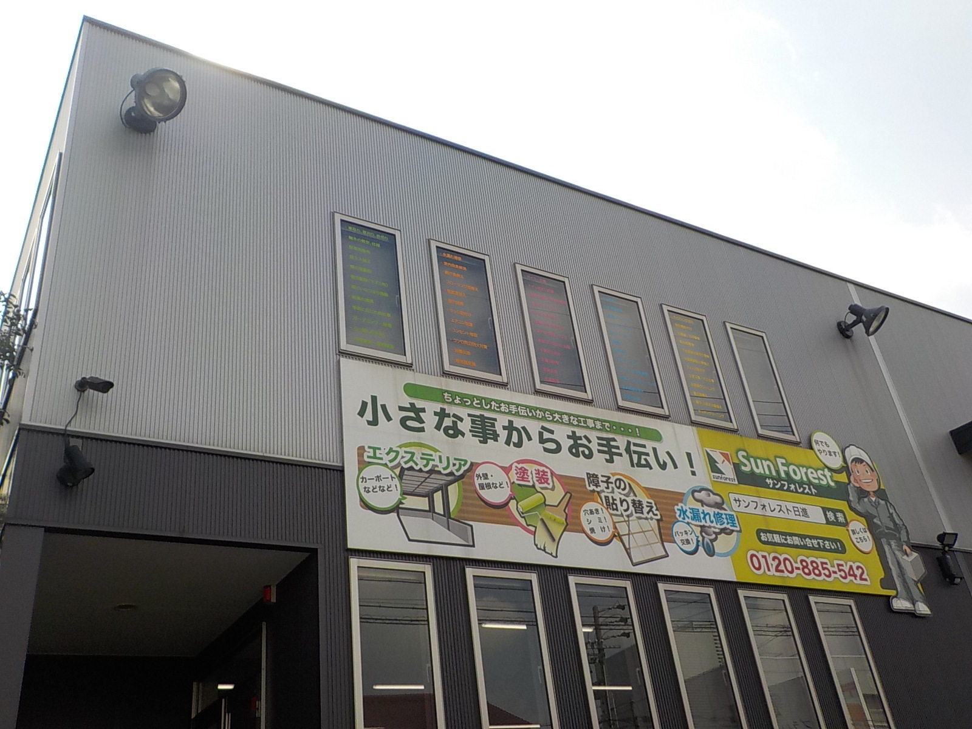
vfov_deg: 46.8
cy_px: 364
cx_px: 486
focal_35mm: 30
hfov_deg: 60.0
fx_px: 842
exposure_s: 1/1250
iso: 125
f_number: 3.3
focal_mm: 4.1
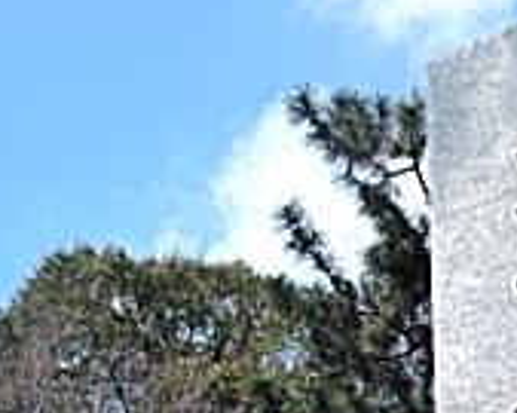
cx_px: 526
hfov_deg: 18.6
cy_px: 572
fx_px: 1529
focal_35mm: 100
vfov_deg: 14.6
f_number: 2.2
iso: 60
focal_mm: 3.46
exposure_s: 1/901
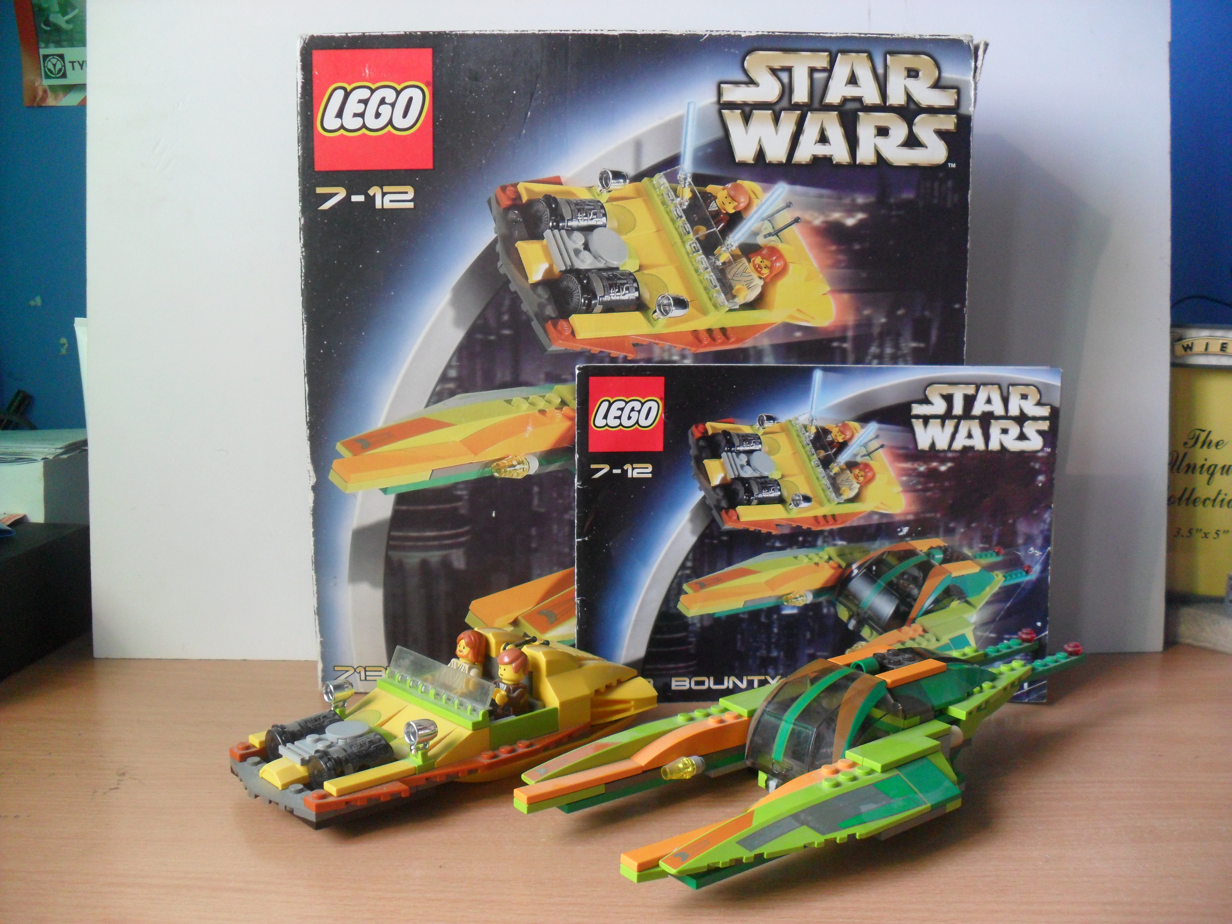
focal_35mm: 35
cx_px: 616
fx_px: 1246
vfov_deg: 40.7
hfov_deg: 52.6
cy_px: 462
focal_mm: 6.3
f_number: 3
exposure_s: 1/45
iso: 200
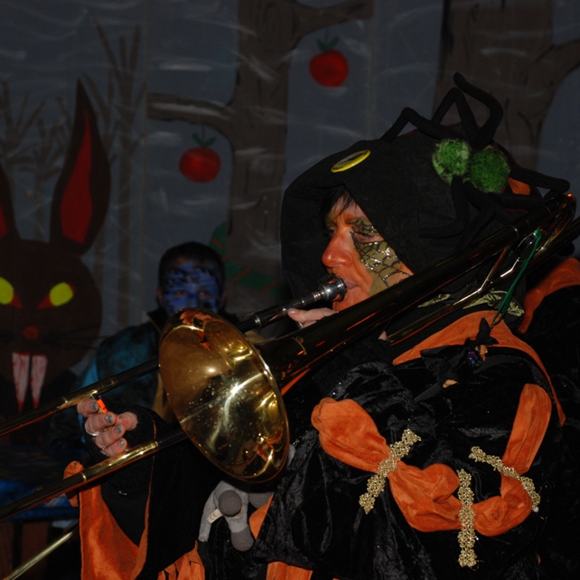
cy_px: 293
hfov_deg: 14.8
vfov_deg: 14.8
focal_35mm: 118
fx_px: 2237
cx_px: 289
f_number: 5.3
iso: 200
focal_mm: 58
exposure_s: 1/60
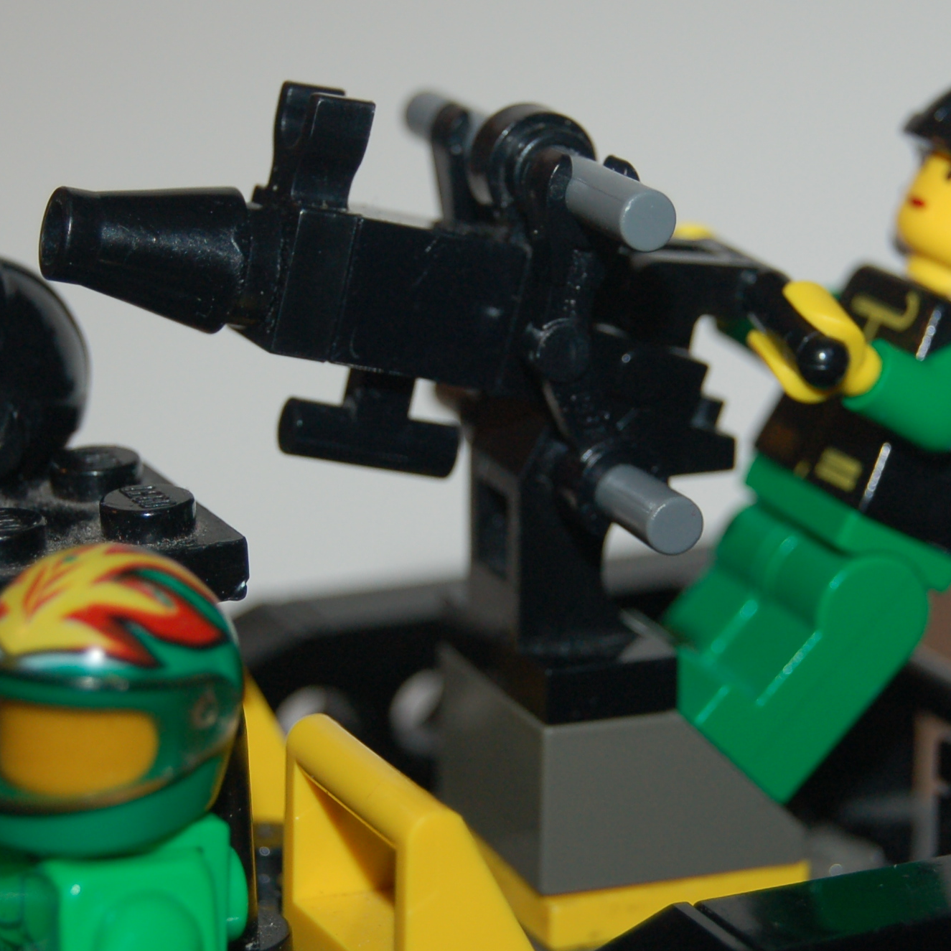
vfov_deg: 13.1
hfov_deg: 13.1
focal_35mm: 133
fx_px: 4134
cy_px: 524
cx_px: 499
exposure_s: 1/60
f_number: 5.3
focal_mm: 46
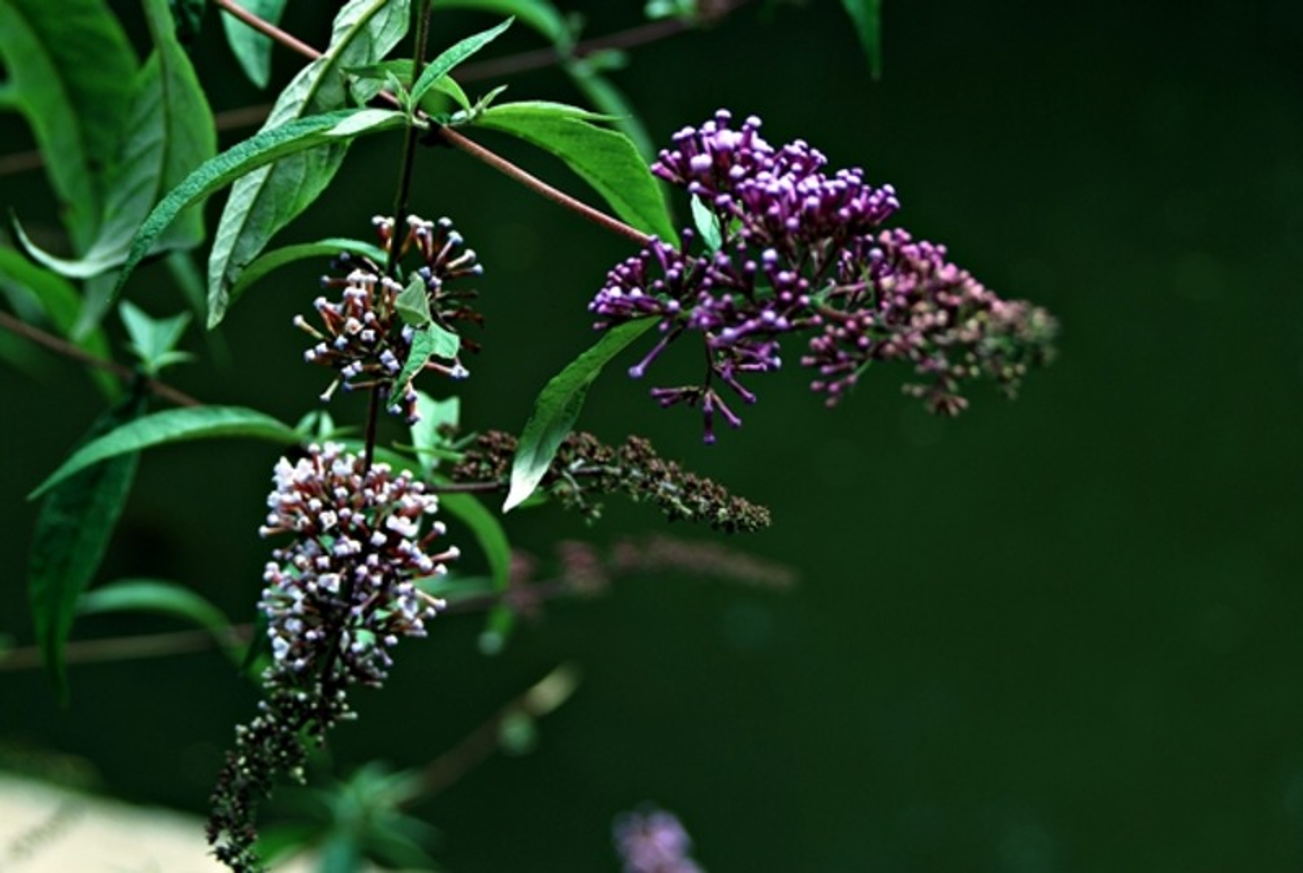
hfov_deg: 20.0
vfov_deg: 13.5
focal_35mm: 102
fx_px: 3697
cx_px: 652
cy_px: 436
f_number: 8
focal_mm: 68
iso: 100
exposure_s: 1/80
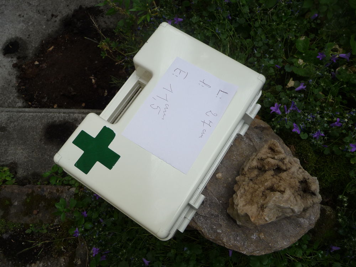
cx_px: 178
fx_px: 288
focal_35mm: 28
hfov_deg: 63.4
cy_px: 134
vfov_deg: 49.7
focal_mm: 4.7
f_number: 3.3
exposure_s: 1/400
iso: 100
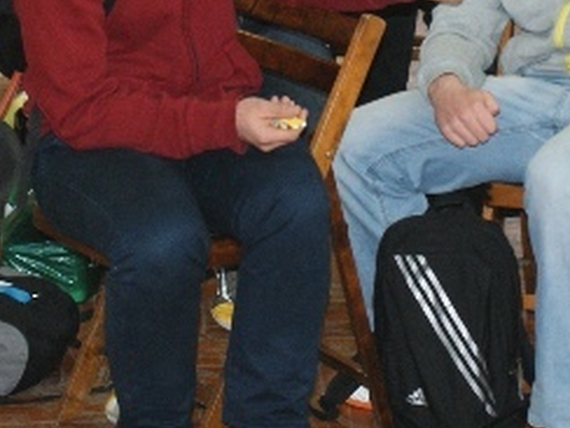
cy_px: 53
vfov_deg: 11.2
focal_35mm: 132
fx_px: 2178
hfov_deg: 14.9
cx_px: 399
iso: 400
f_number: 5.6
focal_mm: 35
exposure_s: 1/60
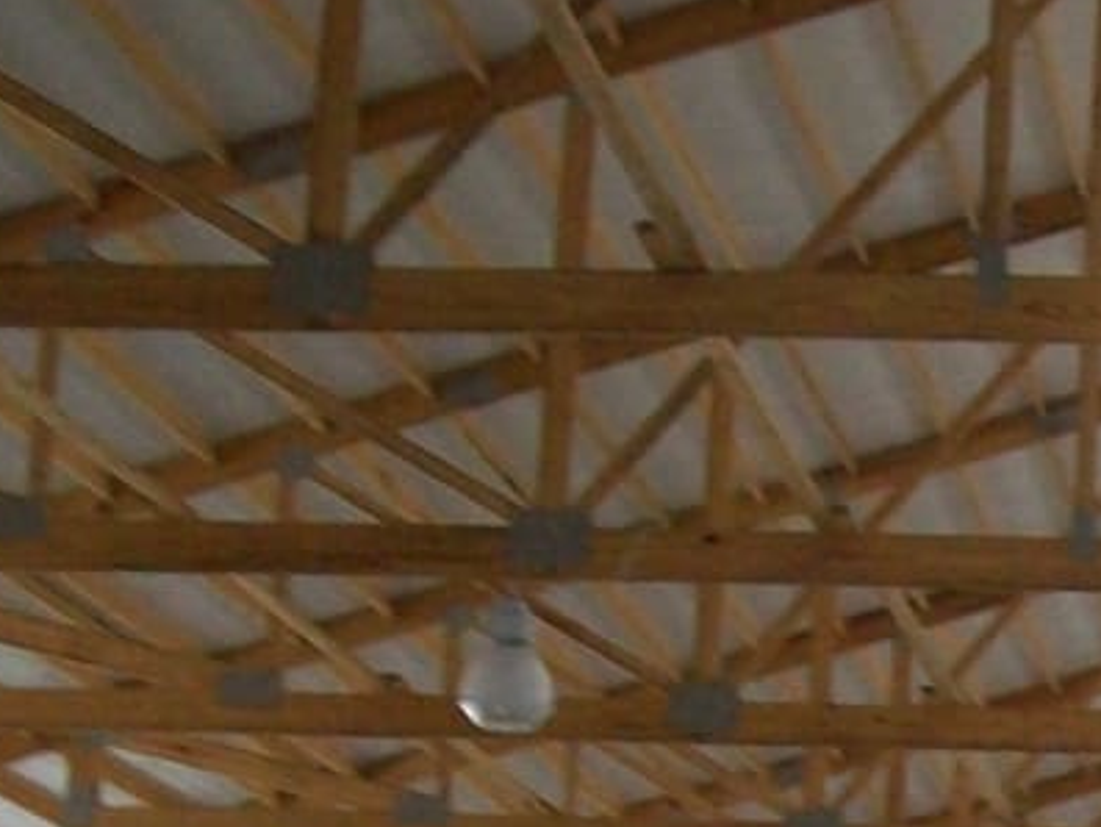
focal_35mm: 121
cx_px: 1407
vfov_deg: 11.8
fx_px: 3850
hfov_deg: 15.5
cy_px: 1182
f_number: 2.7
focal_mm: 6
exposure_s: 1/60
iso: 160
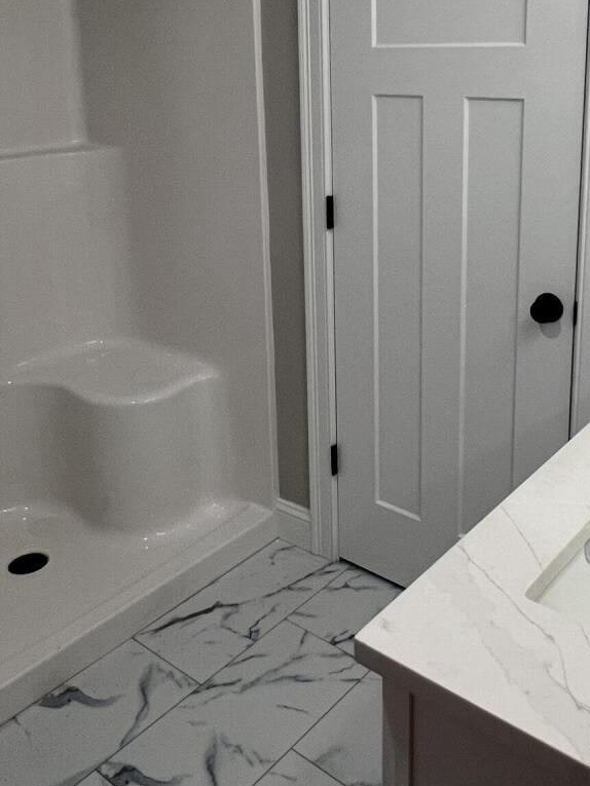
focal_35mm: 34
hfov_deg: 41.7
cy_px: 226
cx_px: 343
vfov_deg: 52.3
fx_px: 772
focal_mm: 1.57
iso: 125
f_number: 1.8
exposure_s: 1/120
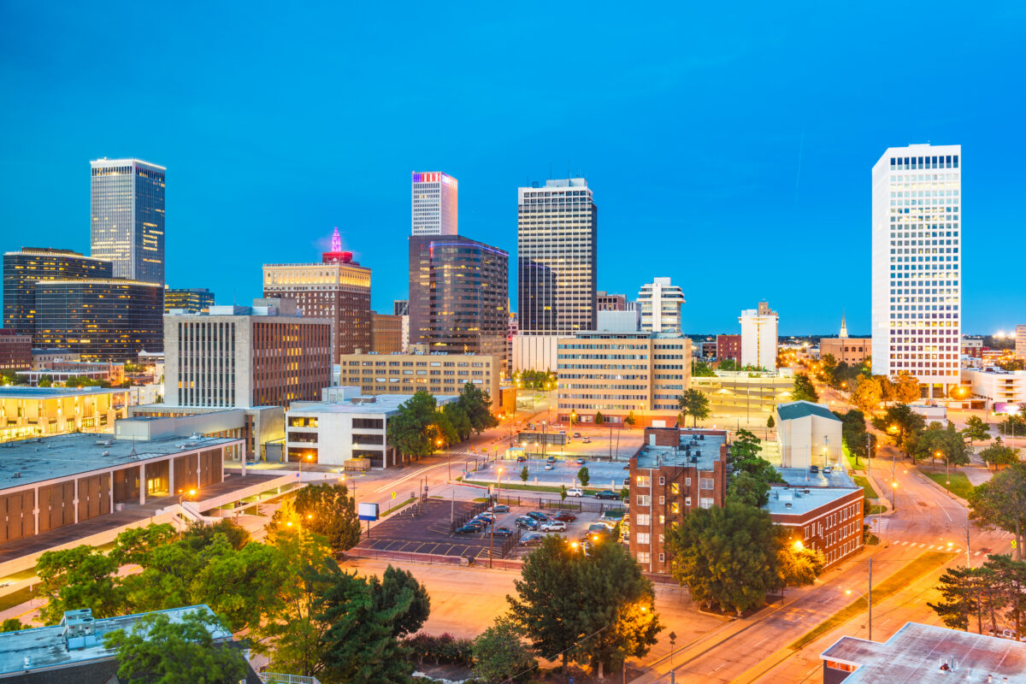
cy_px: 342
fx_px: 912
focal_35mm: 32
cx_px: 513
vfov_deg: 41.1
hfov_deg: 58.7
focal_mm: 32
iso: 64
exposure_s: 30
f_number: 8
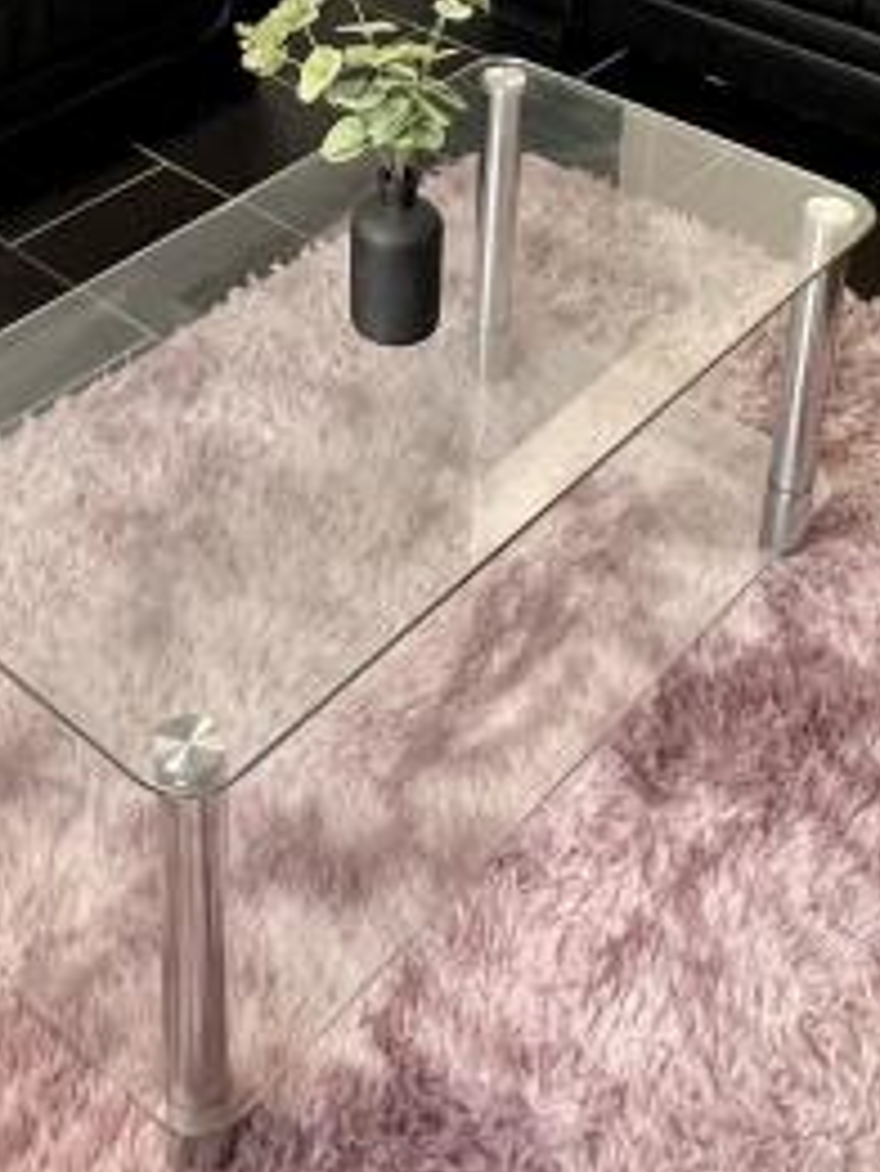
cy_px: -81
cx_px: 269
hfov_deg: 28.3
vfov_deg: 33.3
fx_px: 1727
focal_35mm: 51
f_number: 1.8
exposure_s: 1/50
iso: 320
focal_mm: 1.57
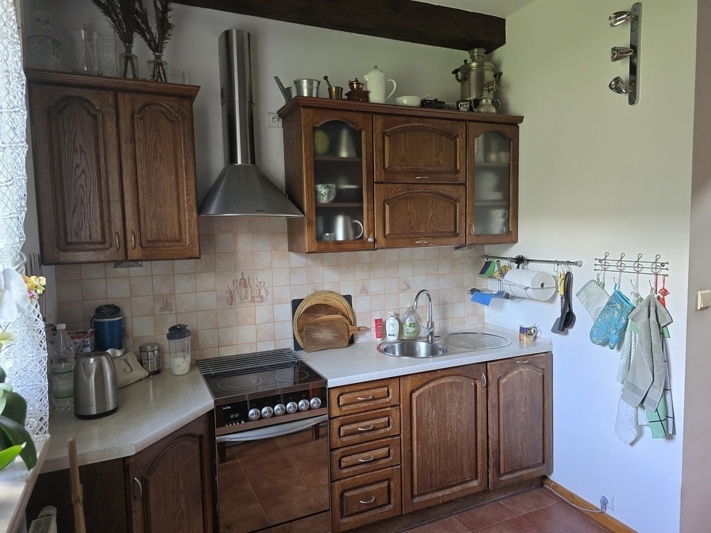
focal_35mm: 23
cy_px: 266
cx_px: 356
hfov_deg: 73.9
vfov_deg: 58.9
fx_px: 472
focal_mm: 6.3
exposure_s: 1/100
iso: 500
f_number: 1.7
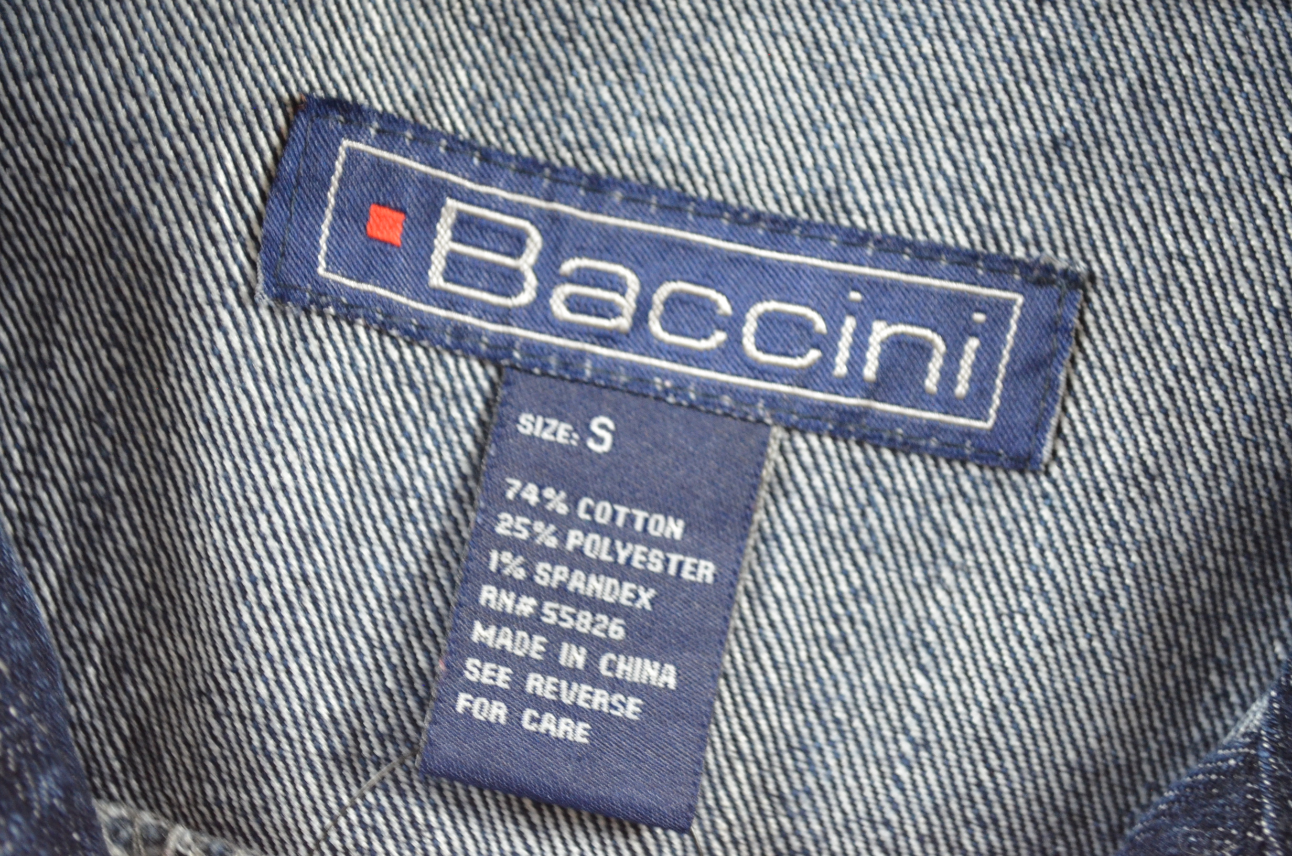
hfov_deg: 29.9
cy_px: 428
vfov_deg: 20.1
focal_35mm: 68
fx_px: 2417
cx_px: 646
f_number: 5.3
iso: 1600
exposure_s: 1/20
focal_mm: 45
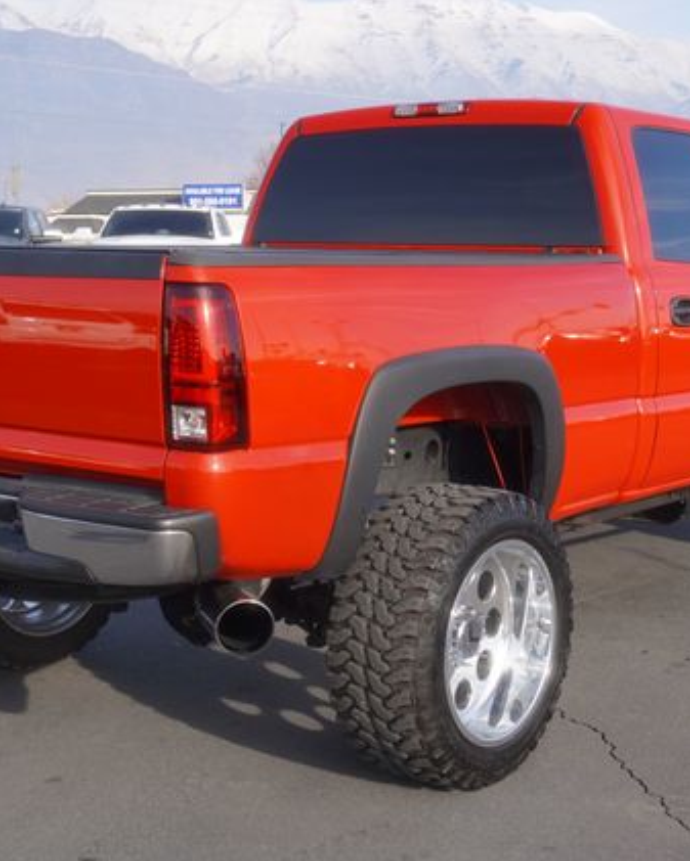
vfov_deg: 31.4
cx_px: 356
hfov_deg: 25.4
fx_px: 1531
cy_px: 434
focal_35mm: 60
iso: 100
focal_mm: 28
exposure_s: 1/250
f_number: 5
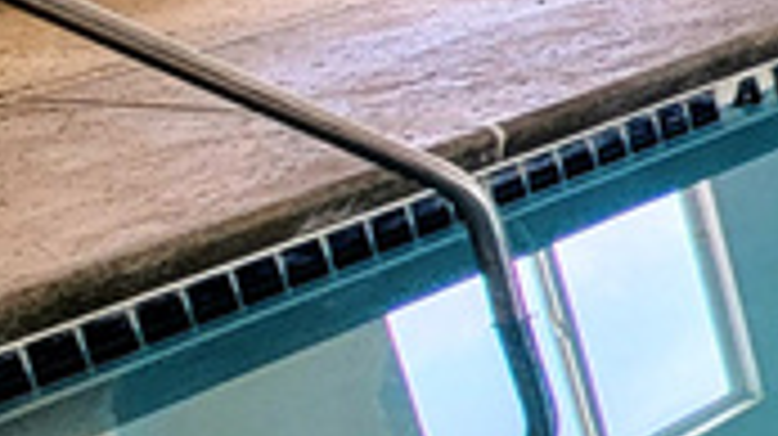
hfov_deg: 13.3
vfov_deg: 14.1
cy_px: -18
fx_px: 1732
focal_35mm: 84
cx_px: 2078
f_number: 2.2
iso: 64
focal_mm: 2.2
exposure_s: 1/120
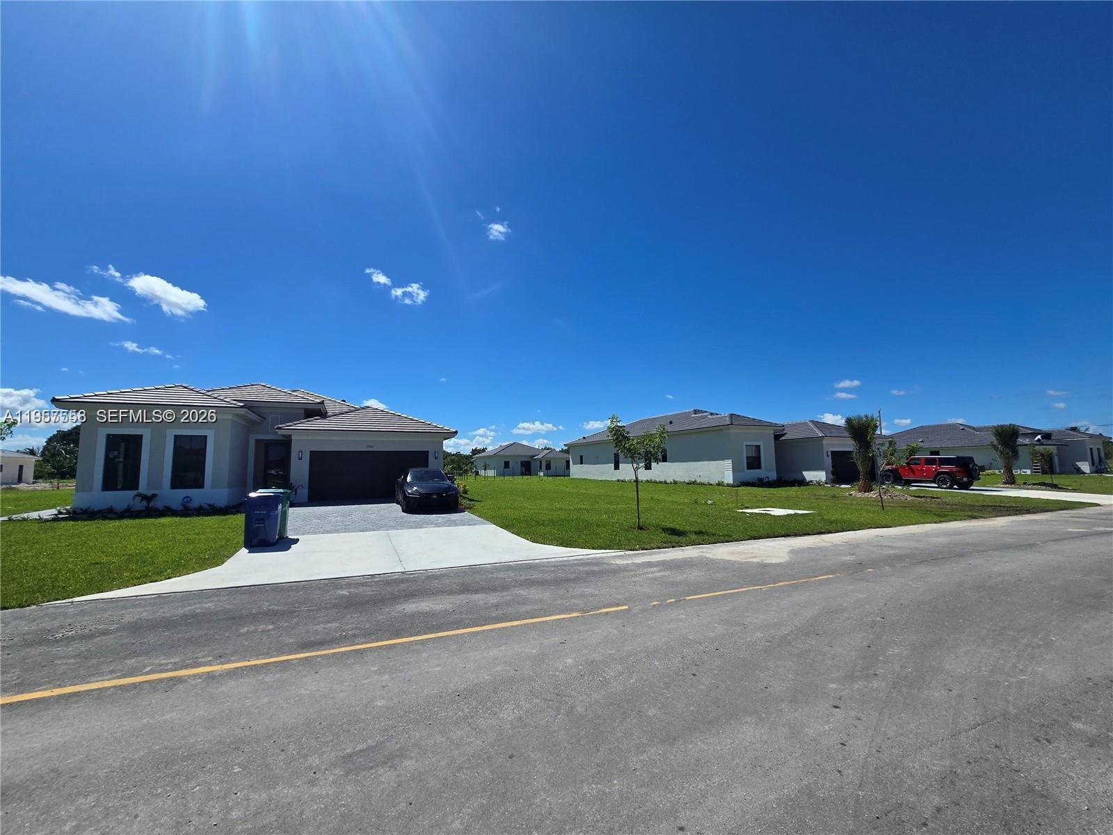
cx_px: 556
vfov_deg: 89.9
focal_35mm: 13
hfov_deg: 106.2
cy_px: 418
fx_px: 418
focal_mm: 2.2
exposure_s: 1/3788
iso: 50
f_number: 2.2
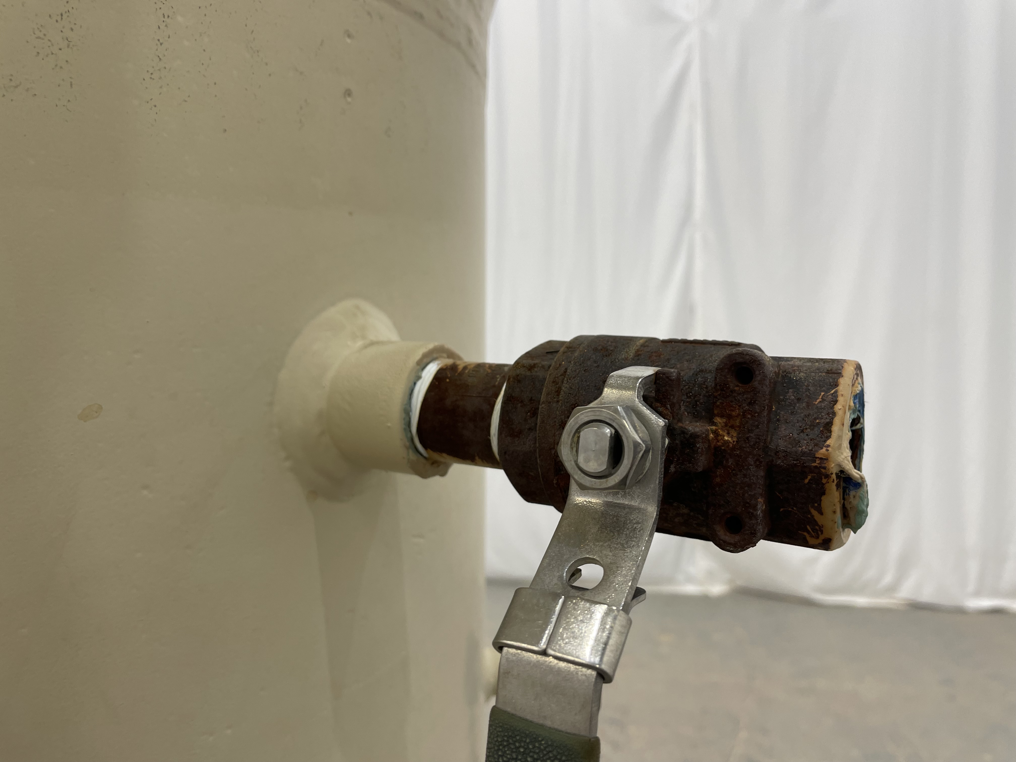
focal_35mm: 26
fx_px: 763
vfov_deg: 53.1
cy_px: 381
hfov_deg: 67.3
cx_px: 508
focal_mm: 4.2
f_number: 1.6
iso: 50
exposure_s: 1/120
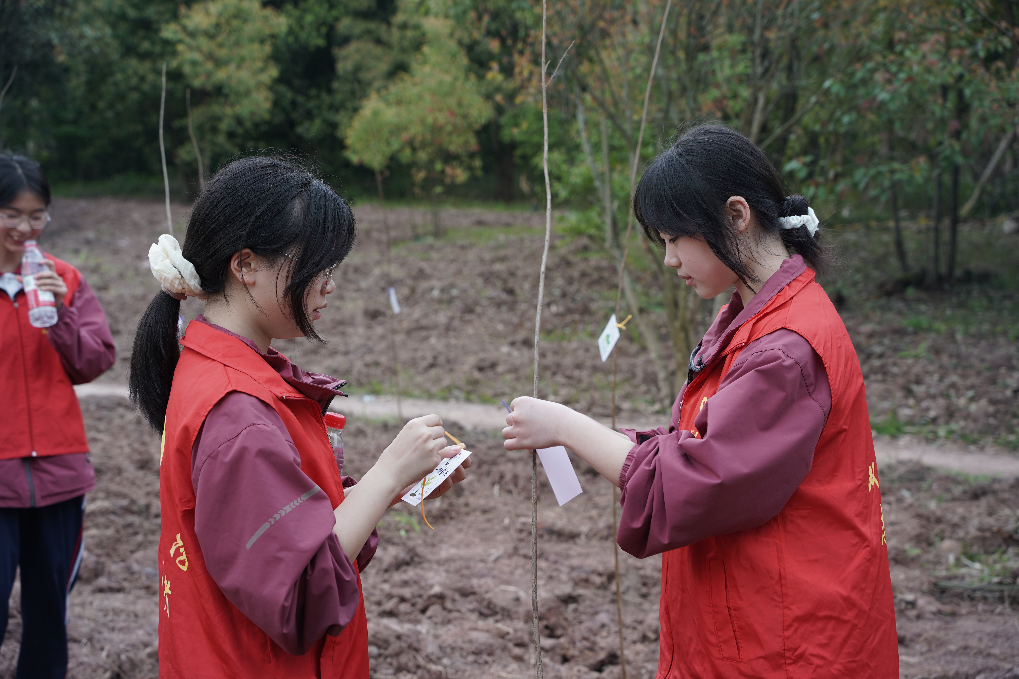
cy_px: 340
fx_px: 1783
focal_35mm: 63
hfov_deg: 31.9
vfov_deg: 21.6
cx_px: 510
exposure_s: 1/60
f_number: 5.6
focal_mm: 63
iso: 100
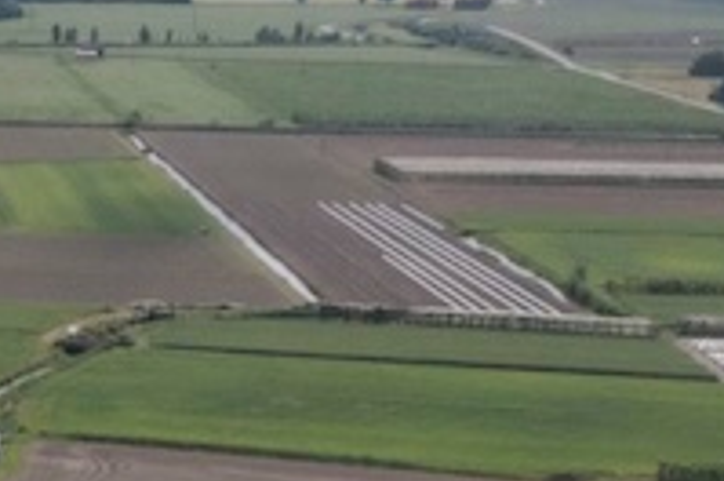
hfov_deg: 13.7
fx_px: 2831
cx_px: -375
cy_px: 596
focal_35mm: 141
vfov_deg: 9.5
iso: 400
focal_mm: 10.26
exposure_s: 1/500
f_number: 11
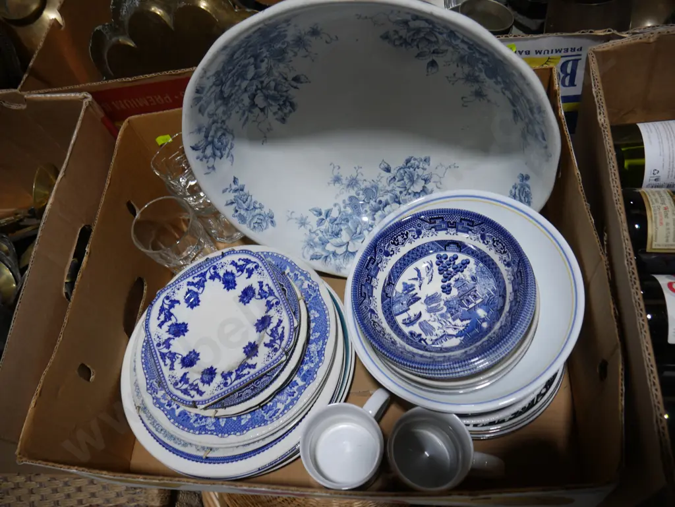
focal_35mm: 28
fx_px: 546
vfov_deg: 49.8
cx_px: 338
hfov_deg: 63.4
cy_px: 254
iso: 200
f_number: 4
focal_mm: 14
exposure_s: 1/160
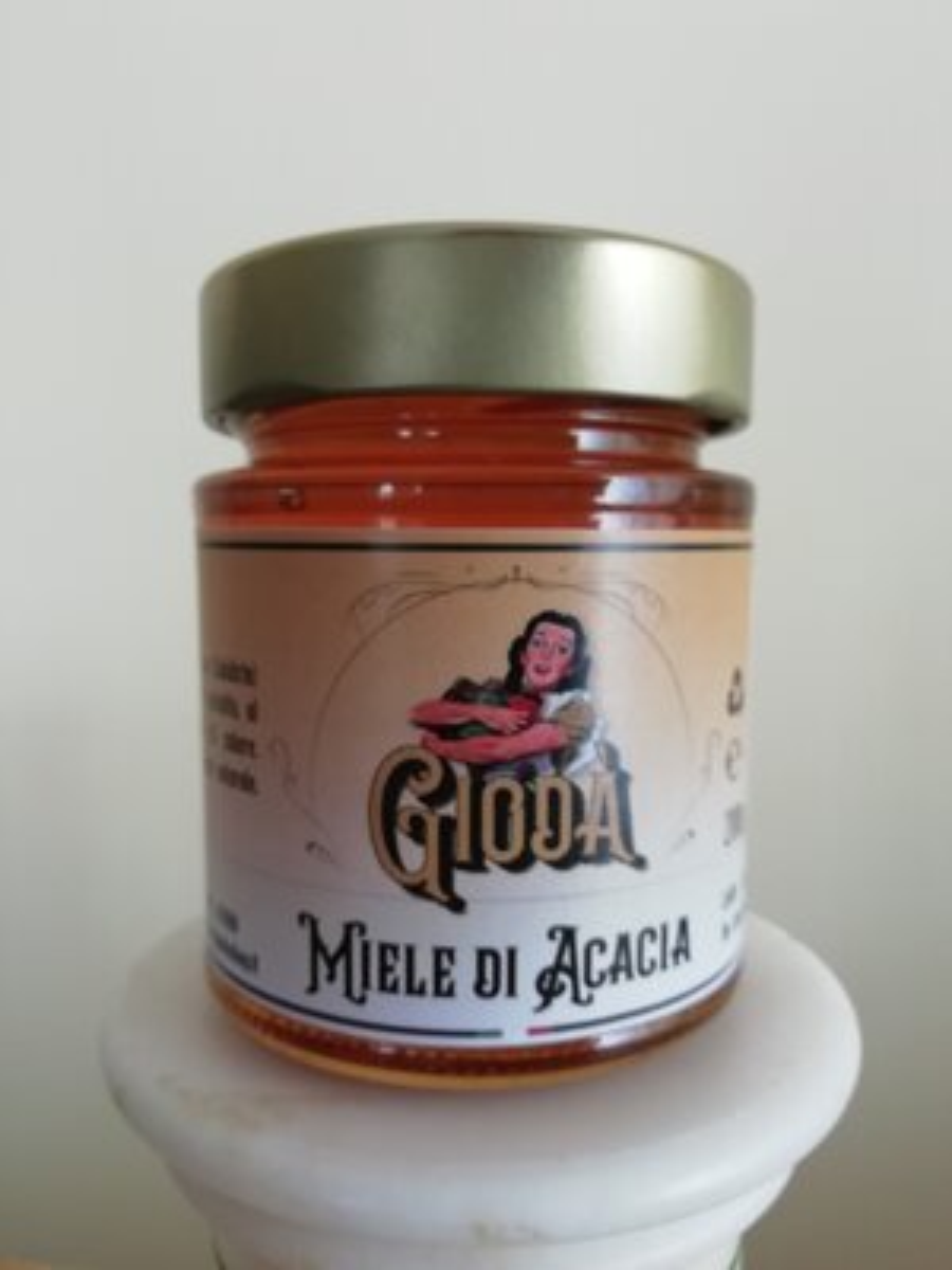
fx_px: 953
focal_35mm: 26
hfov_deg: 53.1
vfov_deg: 67.3
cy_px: 635
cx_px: 476
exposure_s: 1/50
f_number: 2.2
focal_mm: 3.46
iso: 80
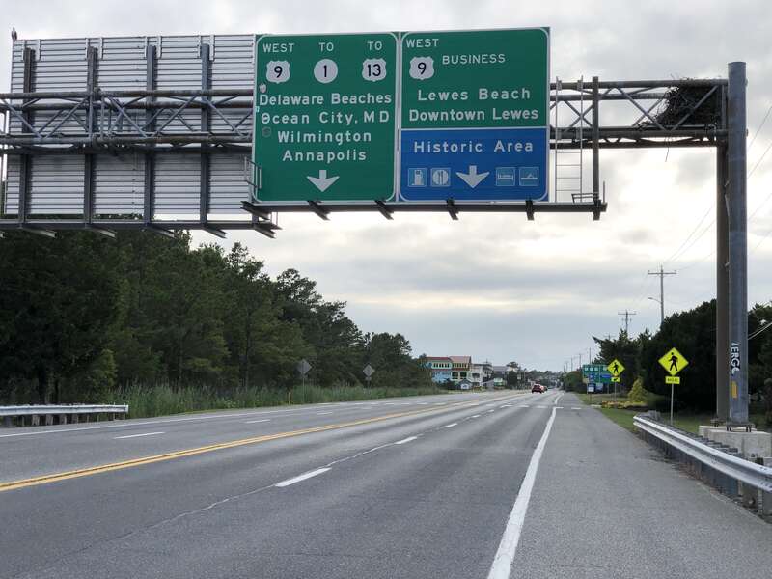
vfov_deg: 28.0
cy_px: 290
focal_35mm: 52
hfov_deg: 36.8
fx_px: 1160
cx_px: 386
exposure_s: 1/1021
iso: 16
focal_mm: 6
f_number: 2.4
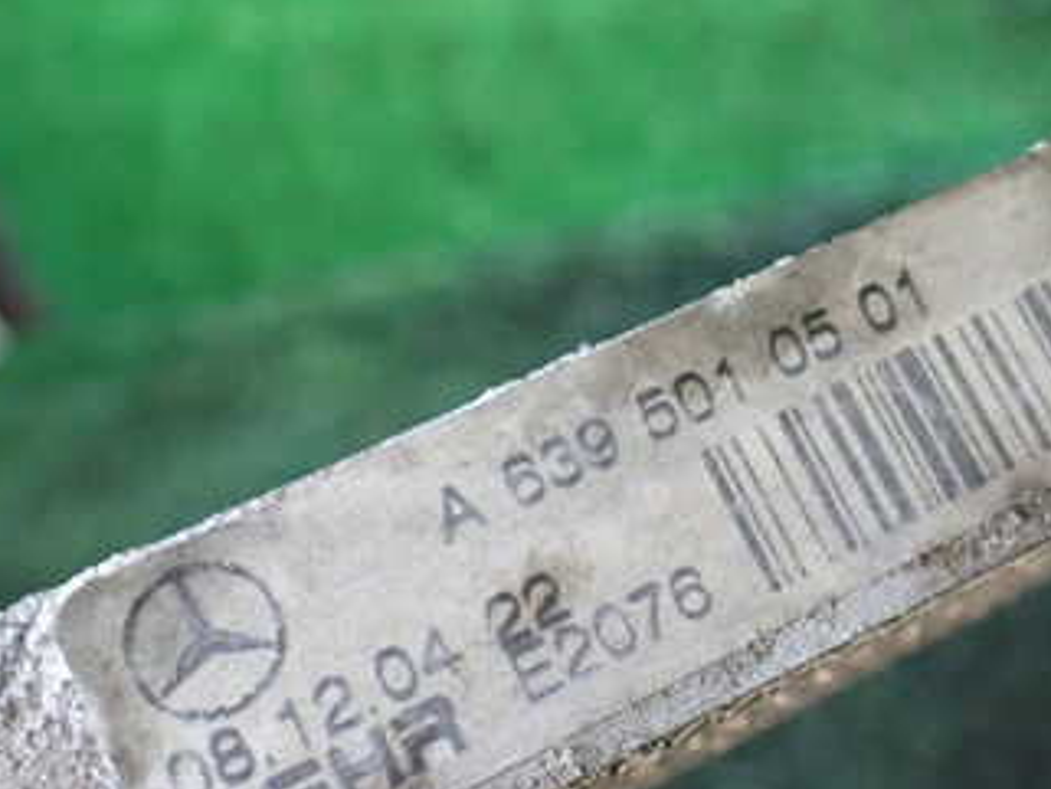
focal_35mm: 56
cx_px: 792
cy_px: 334
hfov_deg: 33.6
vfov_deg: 26.1
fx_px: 1701
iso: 800
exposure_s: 1/125
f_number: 2.3
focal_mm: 5.4
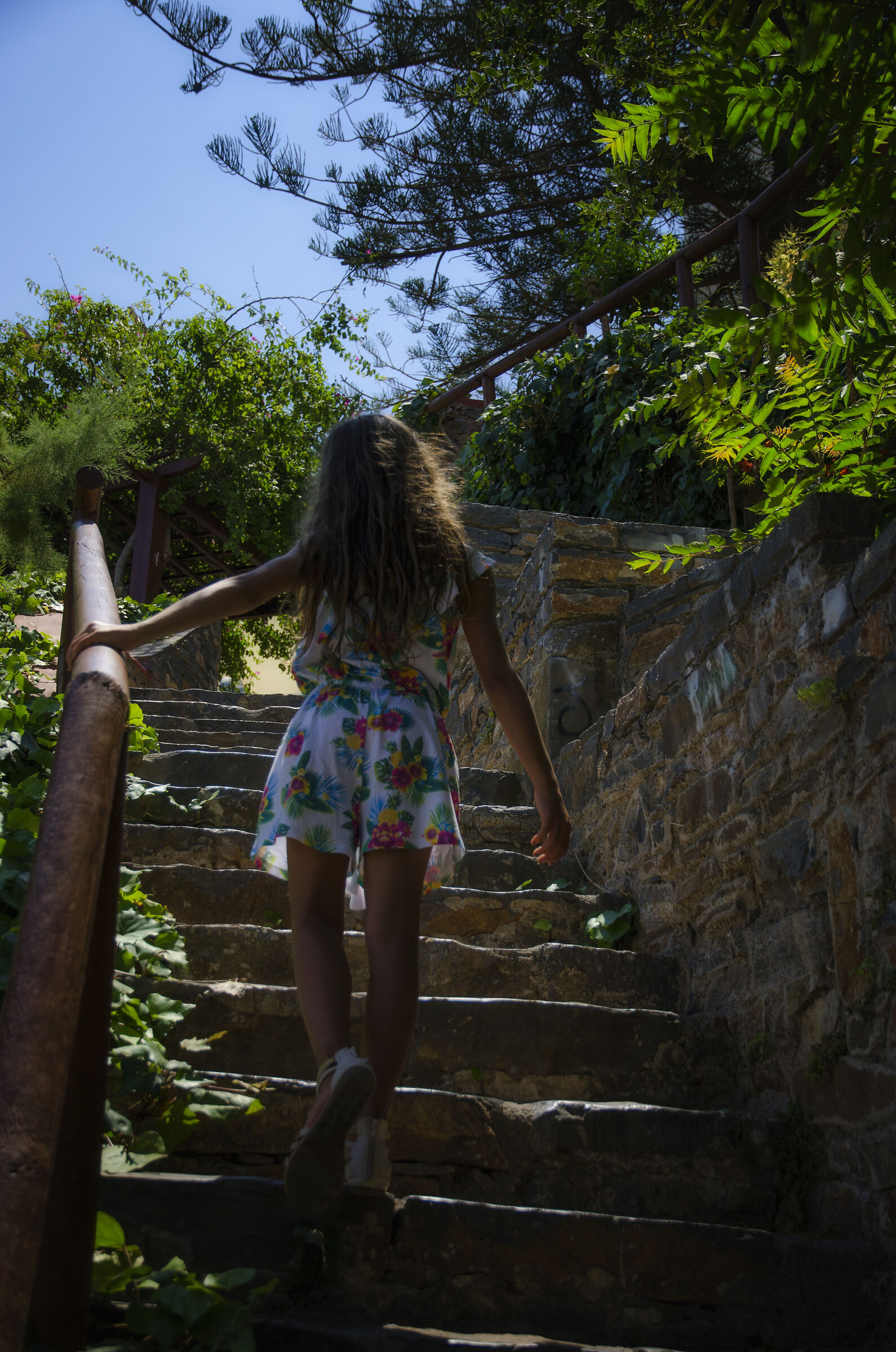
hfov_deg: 29.7
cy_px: 676
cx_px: 448
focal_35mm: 45
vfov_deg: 43.7
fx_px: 1687
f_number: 4.2
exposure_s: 1/1600
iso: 100
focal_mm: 30
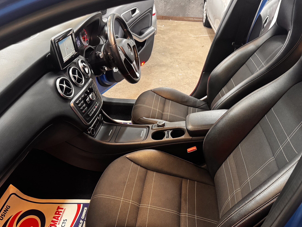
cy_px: 130
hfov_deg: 63.2
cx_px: 169
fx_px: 244
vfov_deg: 49.6
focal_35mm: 28
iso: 640
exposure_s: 1/33
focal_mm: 6.76
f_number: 1.78
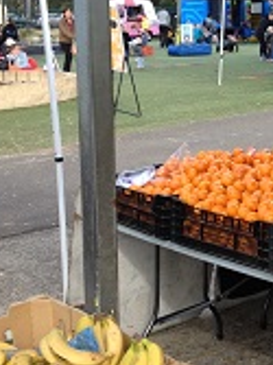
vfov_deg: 23.1
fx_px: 884
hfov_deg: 17.0
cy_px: 90
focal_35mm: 84
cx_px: 295
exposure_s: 1/196
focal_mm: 4.28
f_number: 2.4
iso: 50
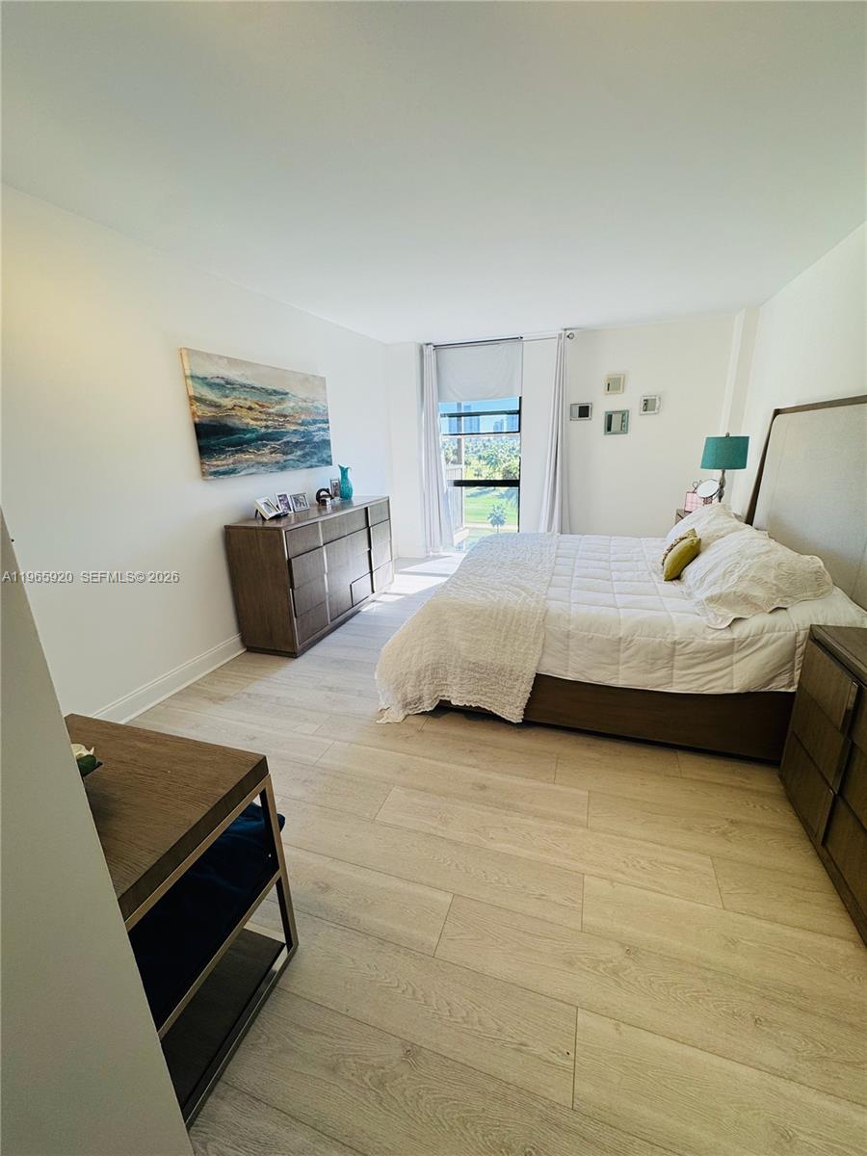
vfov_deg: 102.1
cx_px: 434
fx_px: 468
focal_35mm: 14
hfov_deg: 85.7
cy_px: 578
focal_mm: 2.22
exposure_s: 1/217
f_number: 2.2
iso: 40
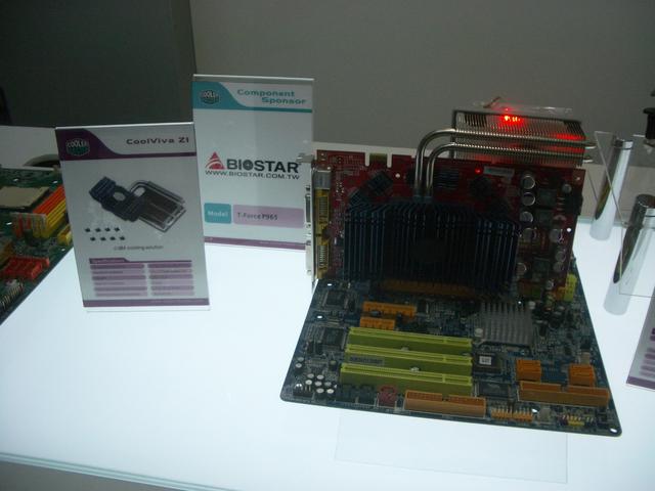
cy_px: 246
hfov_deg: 52.6
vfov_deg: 40.7
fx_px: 662
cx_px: 328
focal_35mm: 35
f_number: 2.6
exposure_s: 1/160
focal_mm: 5.8
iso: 100
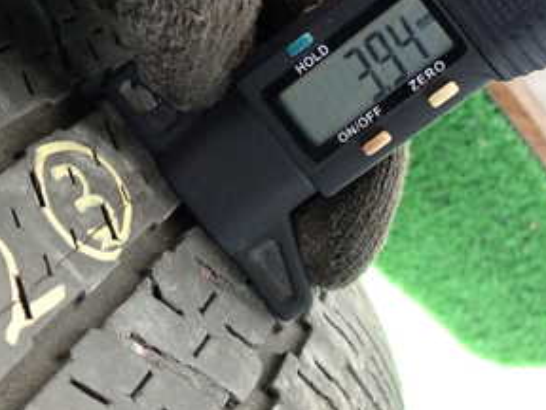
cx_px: 169
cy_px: 194
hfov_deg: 25.8
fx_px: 1183
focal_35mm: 75
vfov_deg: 19.6
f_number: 2.5
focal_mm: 6.37
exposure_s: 1/125
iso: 400
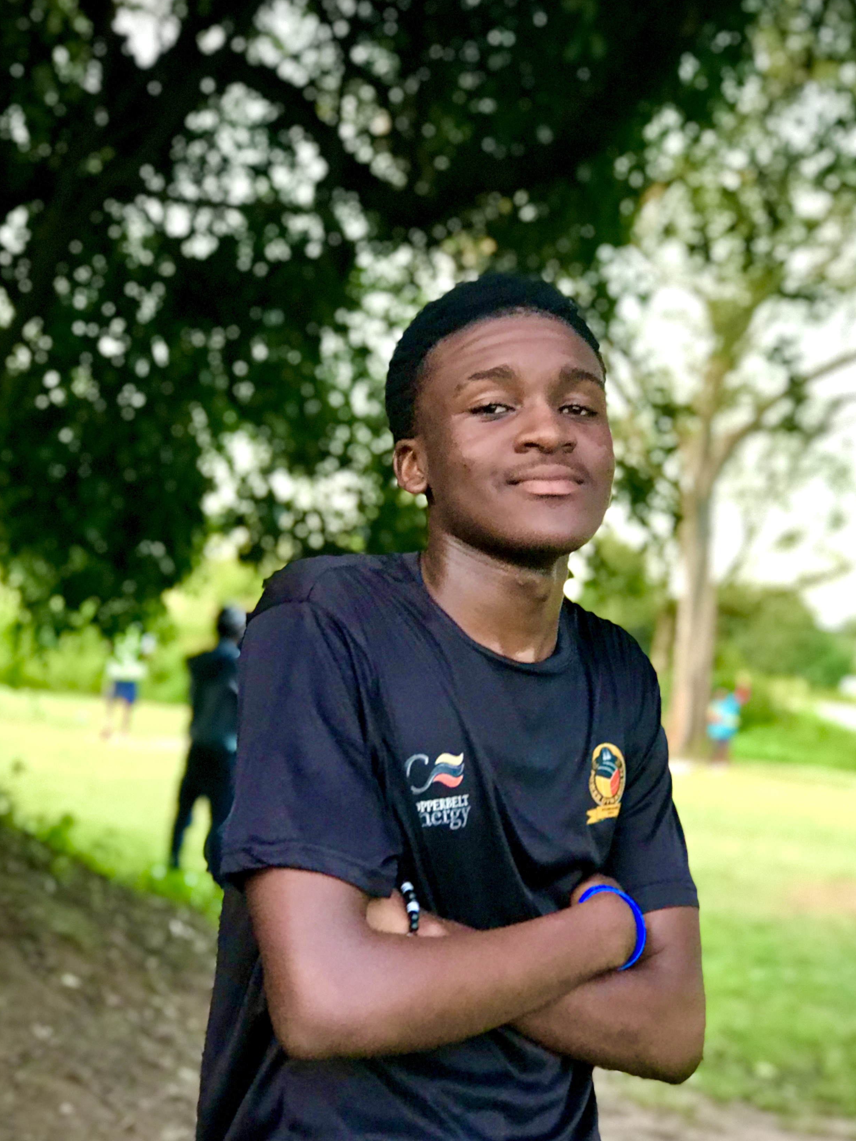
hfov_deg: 21.0
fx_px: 2308
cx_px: 457
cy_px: 629
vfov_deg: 27.8
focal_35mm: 70
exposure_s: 1/50
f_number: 2.8
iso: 200
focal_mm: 6.6
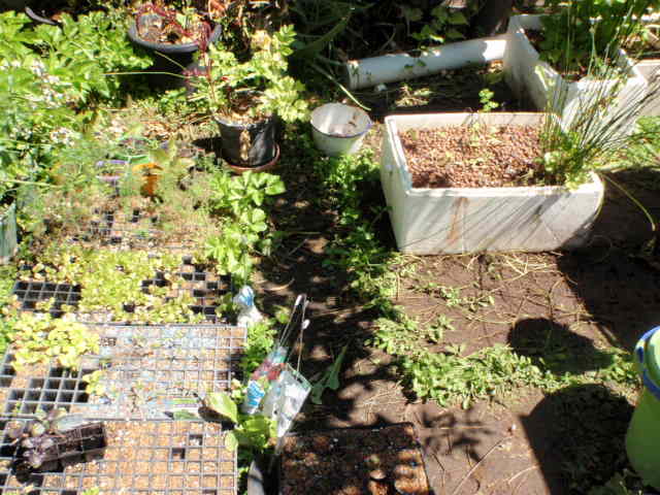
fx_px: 686
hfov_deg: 51.4
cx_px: 330
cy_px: 248
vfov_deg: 39.7
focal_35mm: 36
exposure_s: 1/125
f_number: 6.3
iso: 64
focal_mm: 6.53
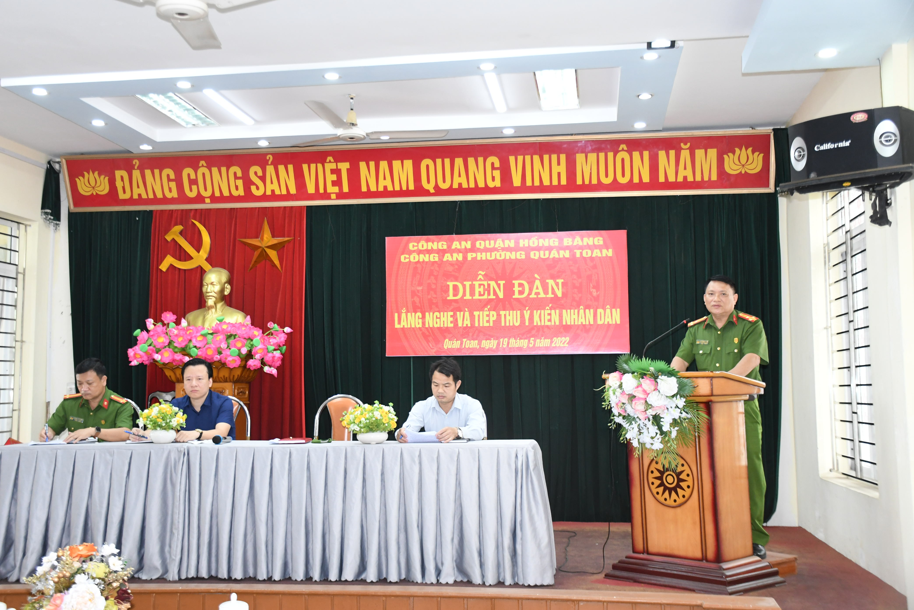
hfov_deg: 47.9
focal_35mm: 40
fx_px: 1028
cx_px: 457
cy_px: 305
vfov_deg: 33.0
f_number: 4.5
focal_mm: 27
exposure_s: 1/200
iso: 1600
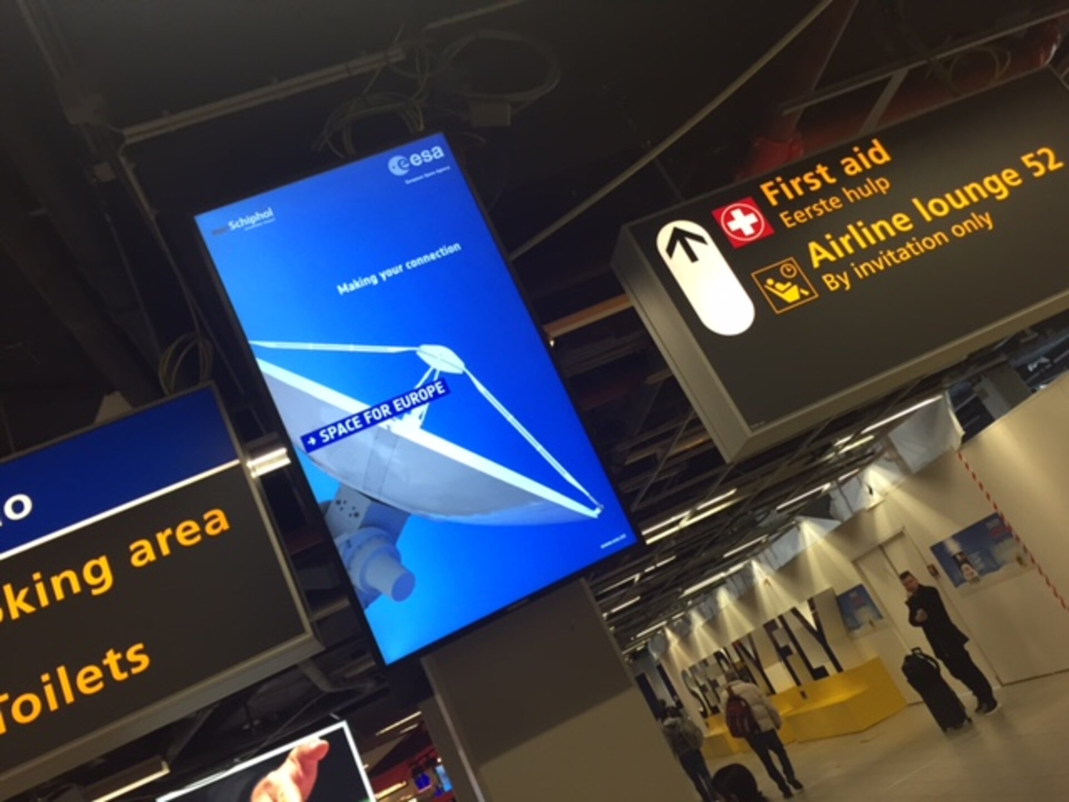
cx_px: 534
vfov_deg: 48.2
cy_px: 401
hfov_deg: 61.7
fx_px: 896
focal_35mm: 29
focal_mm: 4.15
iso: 40
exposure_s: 1/30
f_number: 2.2
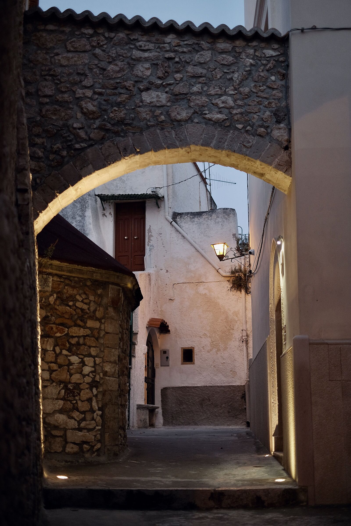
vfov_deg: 37.5
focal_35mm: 53
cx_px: 176
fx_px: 775
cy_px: 263
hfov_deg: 25.5
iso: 800
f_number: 1.4
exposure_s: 1/170
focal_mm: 35
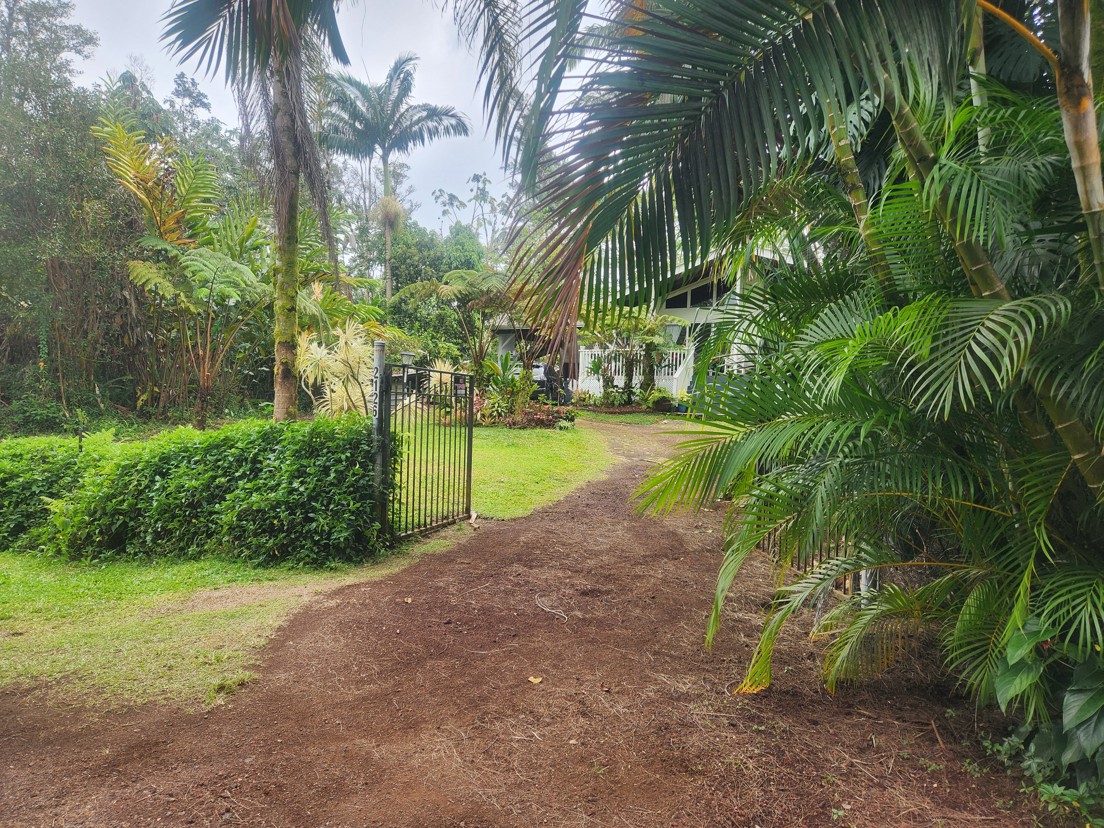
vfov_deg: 58.9
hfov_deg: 73.9
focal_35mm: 23
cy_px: 414
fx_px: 734
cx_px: 552
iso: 20
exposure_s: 1/280
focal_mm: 5.4
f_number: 1.8
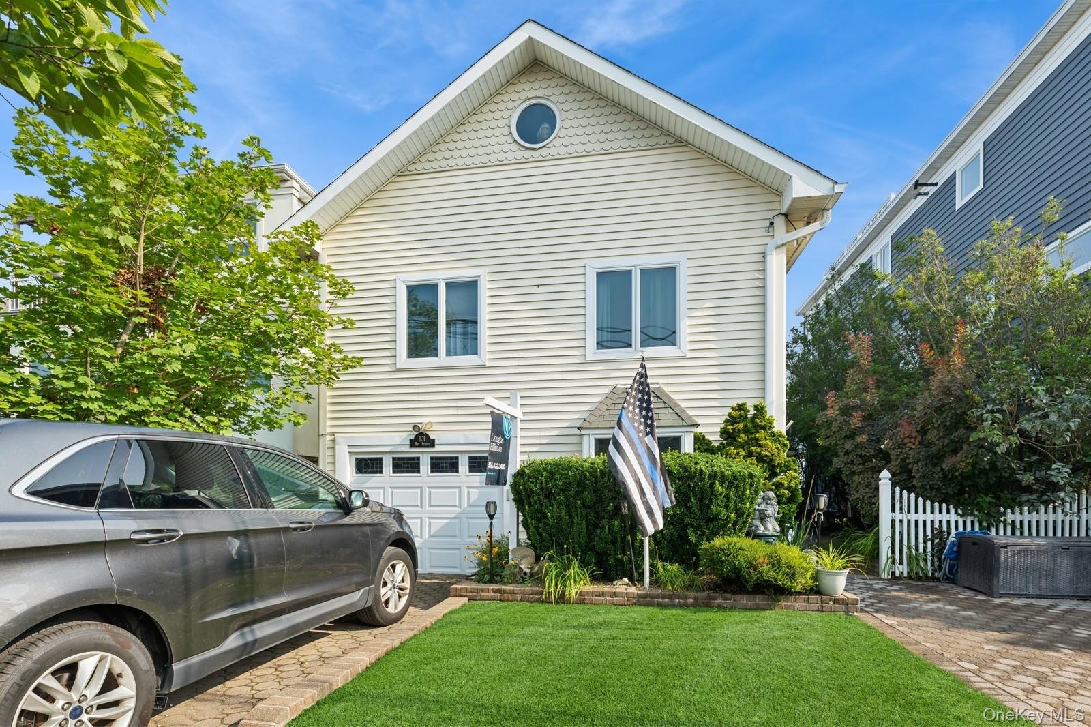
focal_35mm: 16
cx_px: 546
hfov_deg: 95.0
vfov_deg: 72.0
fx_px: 500
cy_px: 364
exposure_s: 1/100
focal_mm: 16.5
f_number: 11
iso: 100
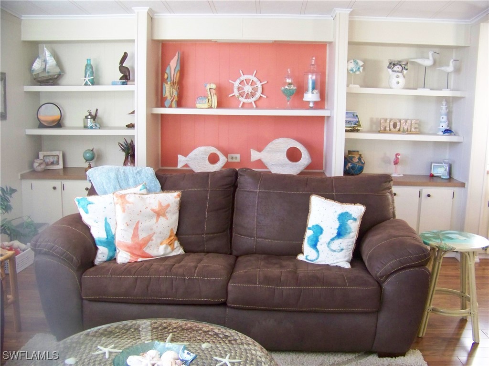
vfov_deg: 39.7
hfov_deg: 51.4
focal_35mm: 36
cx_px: 244
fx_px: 509
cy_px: 183
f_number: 2.8
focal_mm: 5.85
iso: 400
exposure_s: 1/30
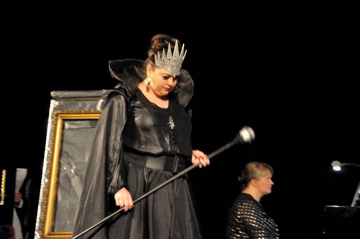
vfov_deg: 8.7
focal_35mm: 158
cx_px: 180
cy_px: 120
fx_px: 1573
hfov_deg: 13.1
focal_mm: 105
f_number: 5.6
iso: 3200
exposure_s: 1/25
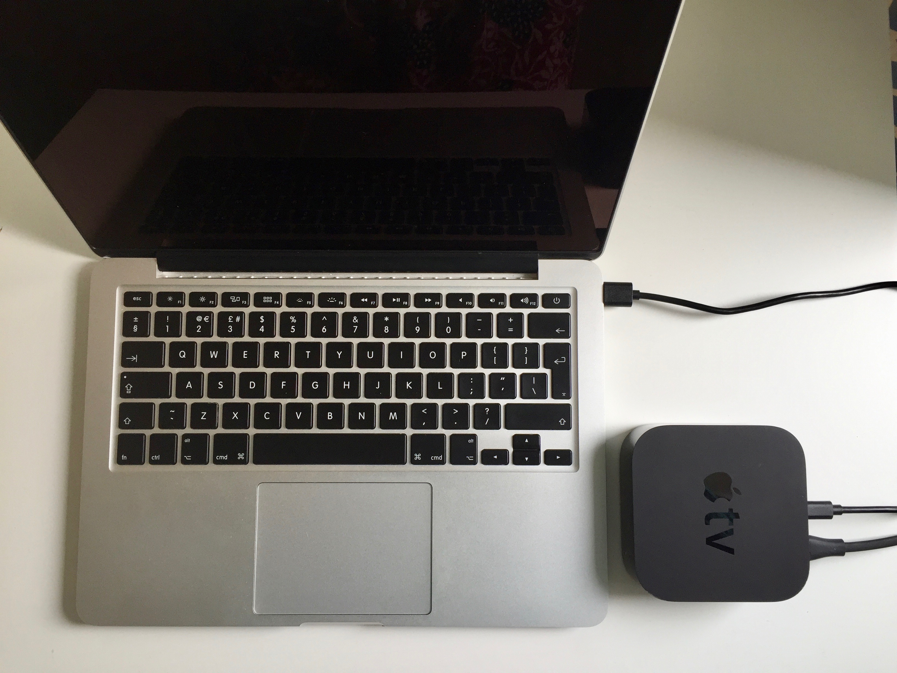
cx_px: 448
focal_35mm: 29
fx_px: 751
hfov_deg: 61.7
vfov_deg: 48.2
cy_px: 336
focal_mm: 4.15
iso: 50
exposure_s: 1/100
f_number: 2.2
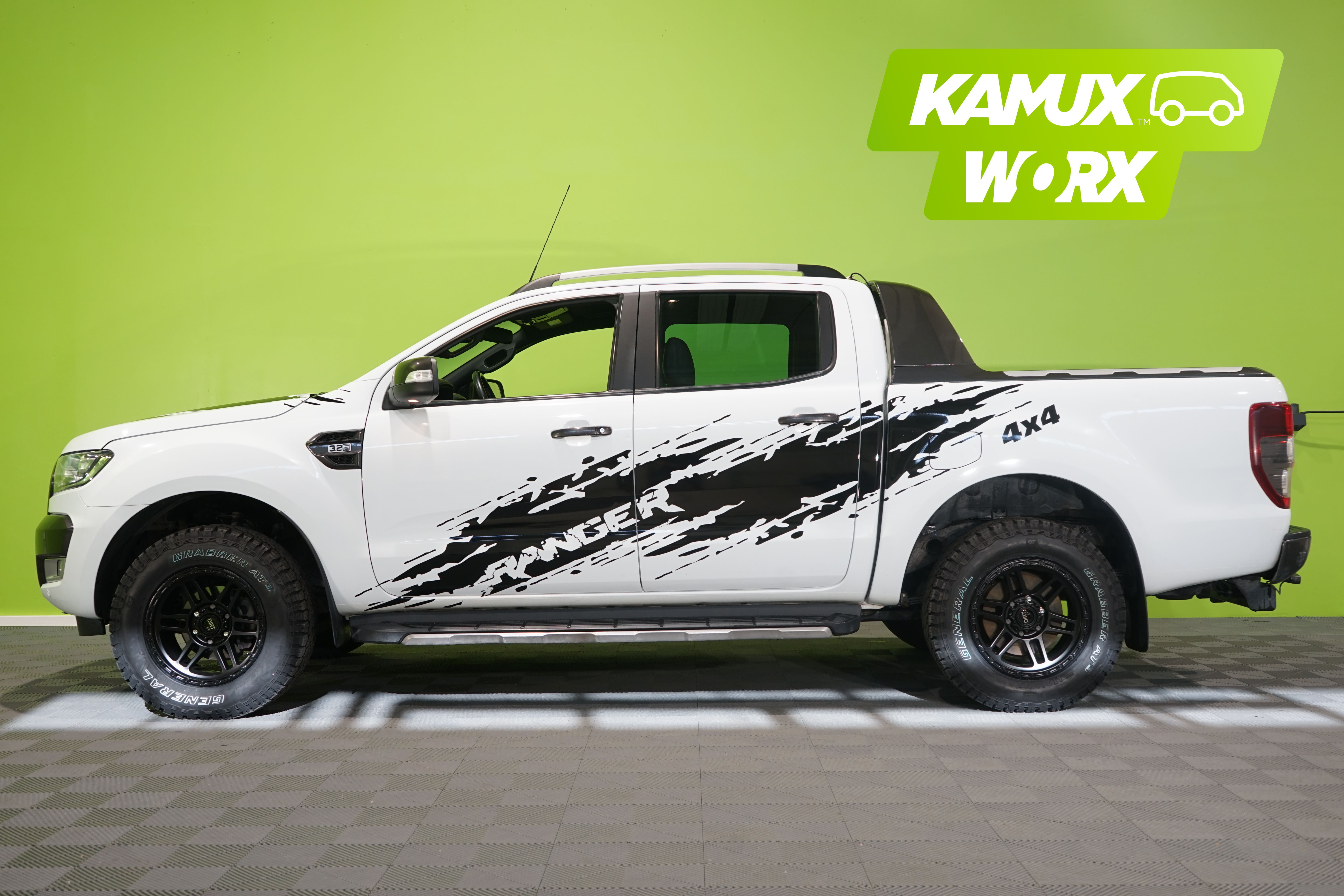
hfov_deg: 51.9
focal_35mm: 37
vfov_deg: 35.9
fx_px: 1381
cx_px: 672
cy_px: 448
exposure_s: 1/20
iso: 400
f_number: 5.6
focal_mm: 37
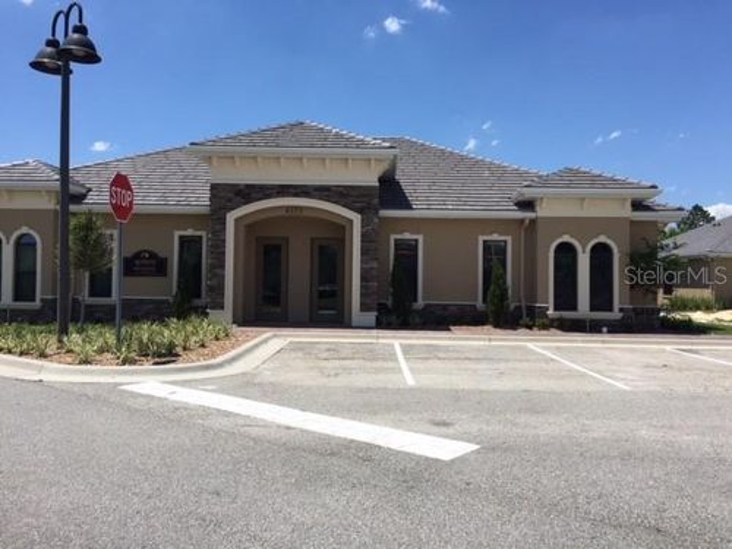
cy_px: 274
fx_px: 613
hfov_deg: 61.7
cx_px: 366
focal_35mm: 29
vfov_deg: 48.2
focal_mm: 4.15
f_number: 2.2
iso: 32
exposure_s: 1/2639
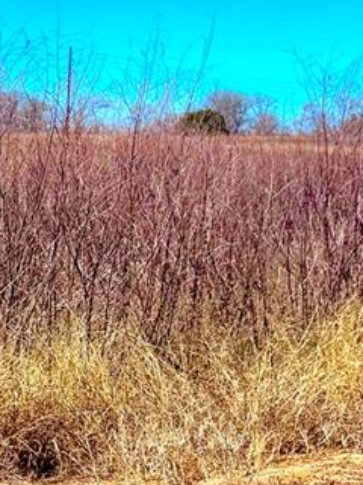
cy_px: 343
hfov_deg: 12.8
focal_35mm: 115
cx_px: 74
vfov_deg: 17.1
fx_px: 1611
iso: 80
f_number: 1.78
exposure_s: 1/7937
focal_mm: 6.76
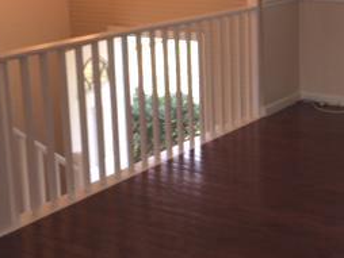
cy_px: 54
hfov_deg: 26.1
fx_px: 726
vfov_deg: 20.0
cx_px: 282
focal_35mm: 73
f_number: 2.2
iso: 50
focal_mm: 4.15
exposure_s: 1/60
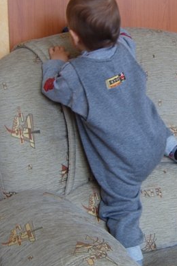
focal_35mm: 61
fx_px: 450
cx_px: 139
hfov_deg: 22.0
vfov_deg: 32.8
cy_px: 115
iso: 63
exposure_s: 1/45
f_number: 2.8
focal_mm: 5.8
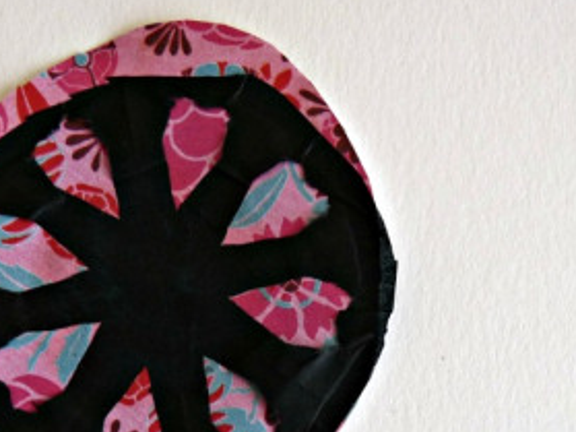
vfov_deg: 24.2
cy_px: 422
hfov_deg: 33.2
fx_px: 965
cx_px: 291
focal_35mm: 58
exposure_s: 1/40
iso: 100
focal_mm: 4.8
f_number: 2.8
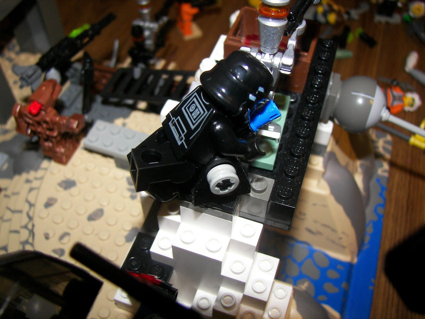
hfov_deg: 51.4
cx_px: 212
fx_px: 442
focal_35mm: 36
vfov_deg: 39.7
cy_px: 160
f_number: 2.8
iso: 100
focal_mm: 6
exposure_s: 1/30
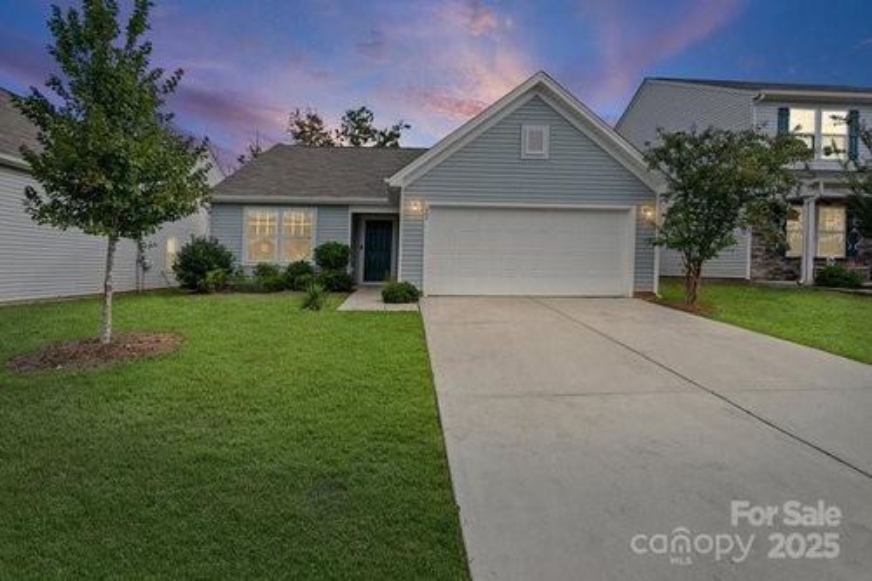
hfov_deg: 96.8
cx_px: 436
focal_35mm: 16
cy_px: 290
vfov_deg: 73.7
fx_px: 387
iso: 100
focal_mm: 16
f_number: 10
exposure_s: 1/125
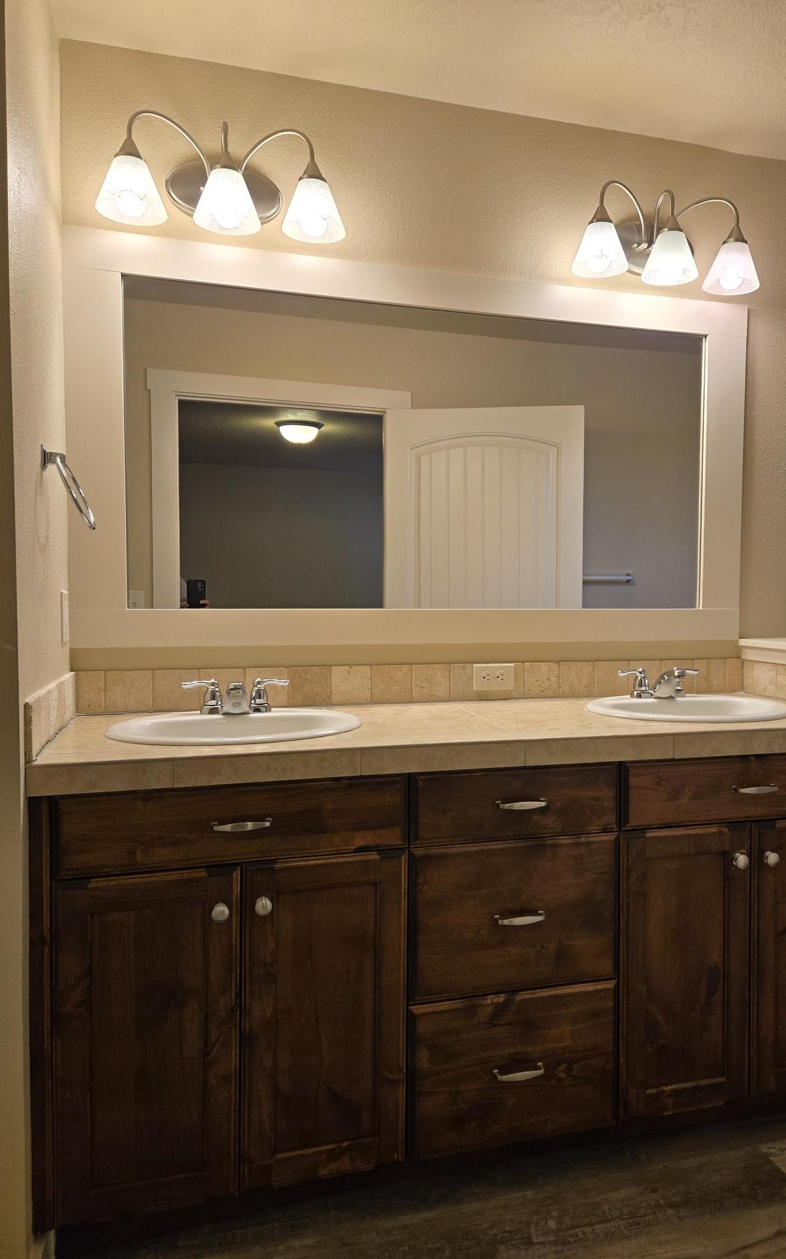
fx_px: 857
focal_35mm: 25
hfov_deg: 48.9
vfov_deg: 72.5
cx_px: 475
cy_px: 622
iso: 80
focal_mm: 5.4
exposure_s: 1/120
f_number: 1.8
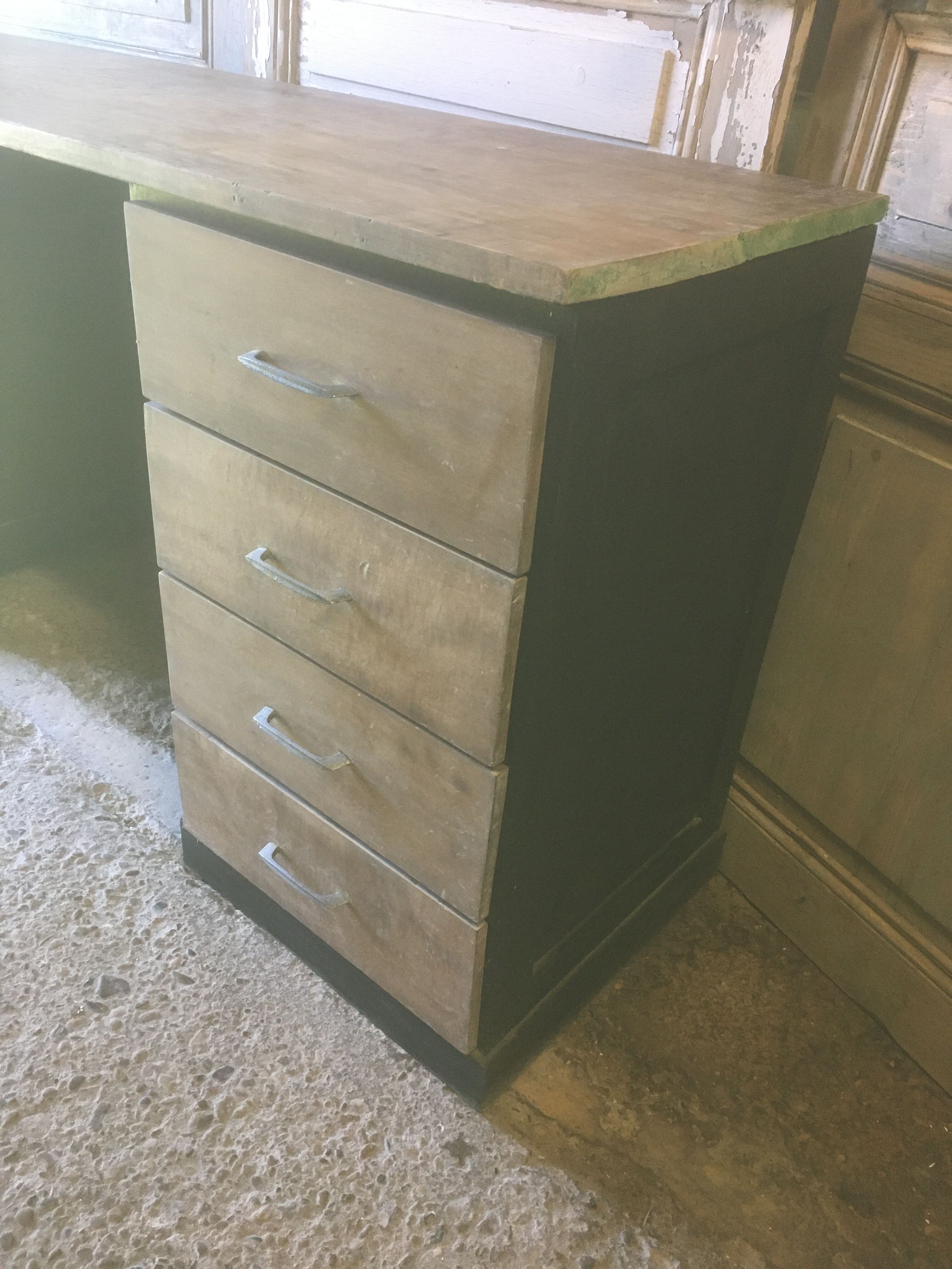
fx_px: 1063
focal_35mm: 29
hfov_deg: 48.2
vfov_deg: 61.7
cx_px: 476
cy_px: 634
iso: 200
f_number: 2.2
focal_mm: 4.15
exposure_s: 1/33
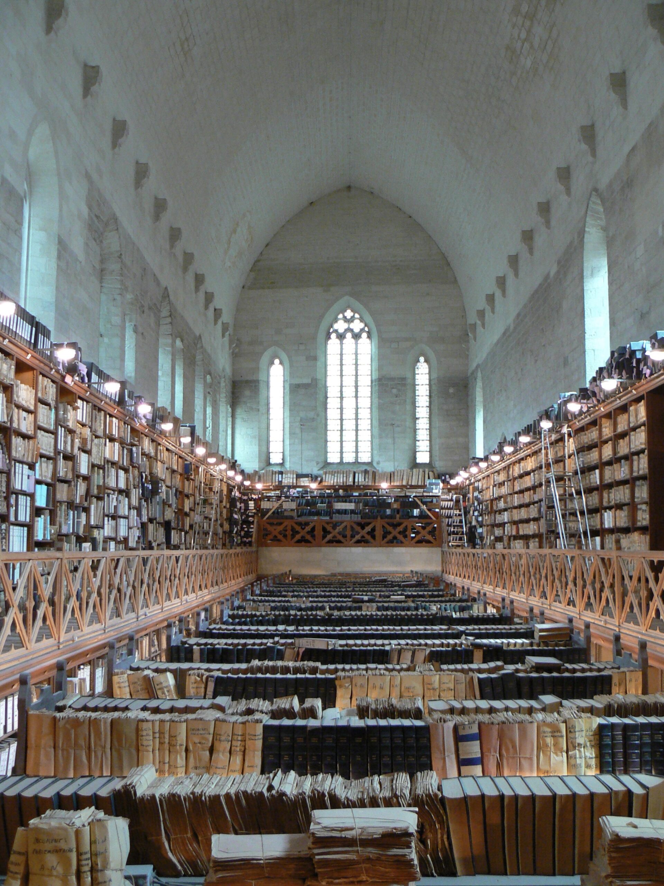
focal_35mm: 36
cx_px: 332
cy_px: 443
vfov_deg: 51.4
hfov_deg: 39.7
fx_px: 921
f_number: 2.8
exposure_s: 1/8
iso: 200
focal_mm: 6
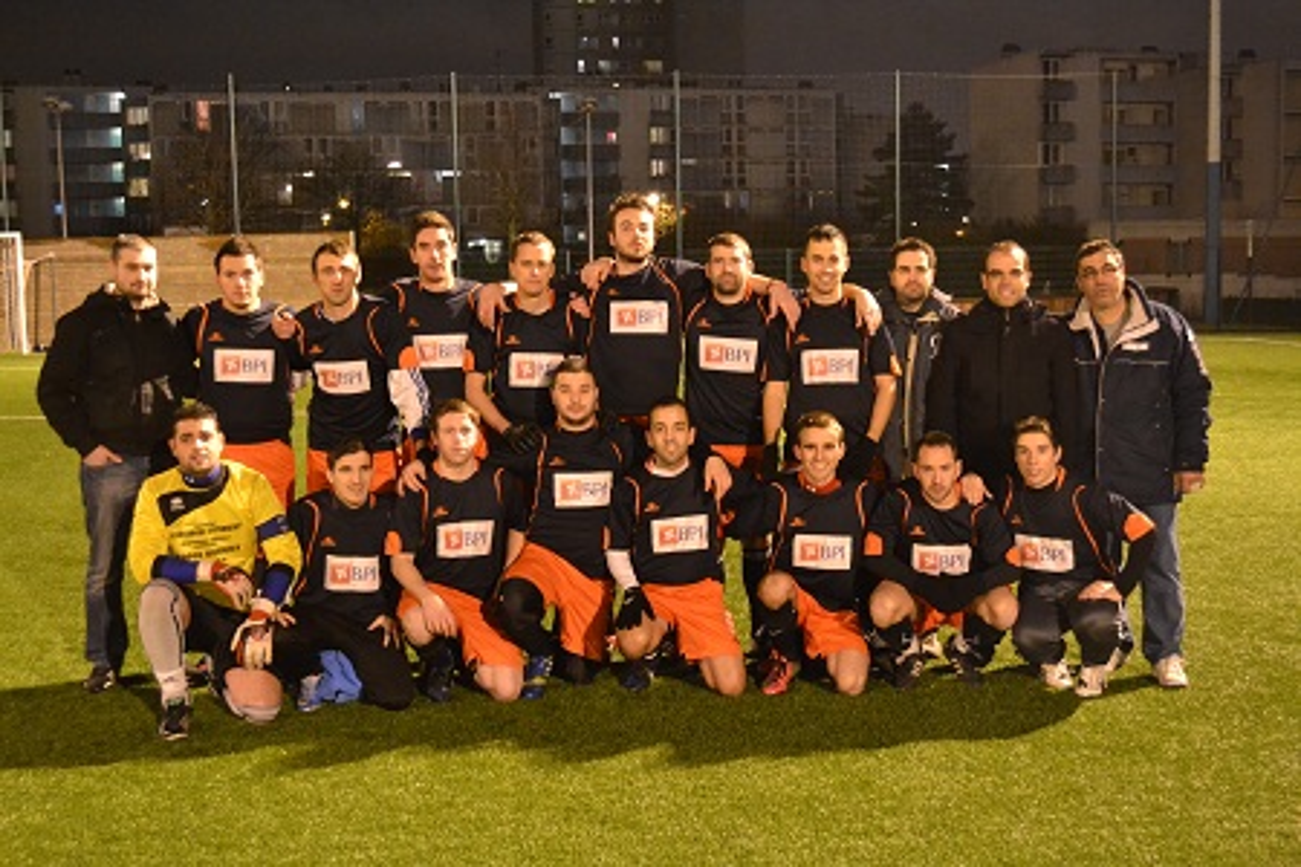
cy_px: 434
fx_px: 1735
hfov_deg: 41.1
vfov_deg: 28.1
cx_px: 650
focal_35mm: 48
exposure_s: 1/13
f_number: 4.8
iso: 3200
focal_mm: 32
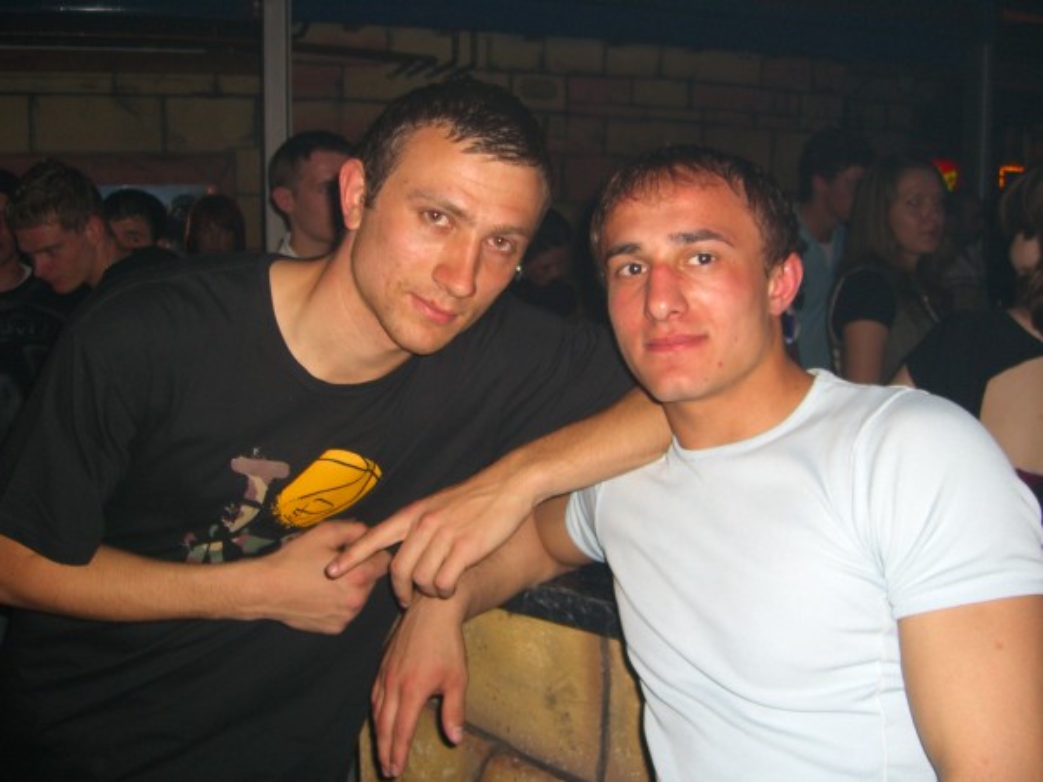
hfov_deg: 49.0
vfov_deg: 37.7
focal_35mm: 38
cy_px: 391
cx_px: 522
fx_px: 1145
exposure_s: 1/60
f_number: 2.8
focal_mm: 7.9
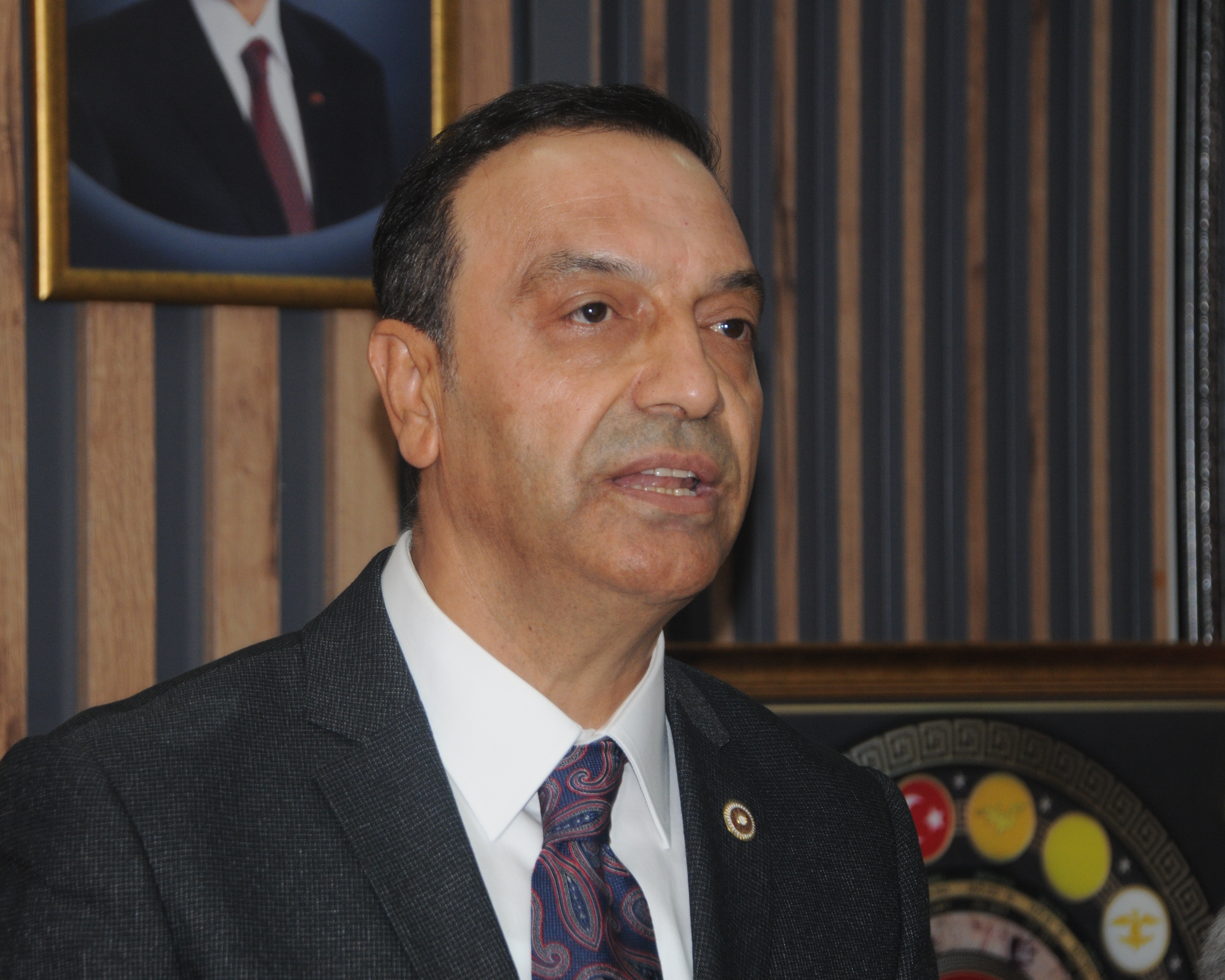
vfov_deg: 9.4
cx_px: 508
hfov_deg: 11.7
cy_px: 489
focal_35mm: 165
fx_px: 5967
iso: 500
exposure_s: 1/60
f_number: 5.6
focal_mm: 95
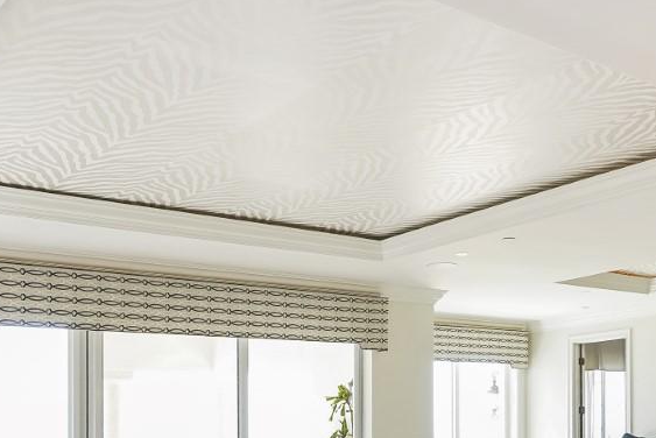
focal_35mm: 46
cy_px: 418
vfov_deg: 27.9
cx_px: 442
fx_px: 839
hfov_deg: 42.1
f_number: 6.3
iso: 320
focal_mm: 16
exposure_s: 1/25
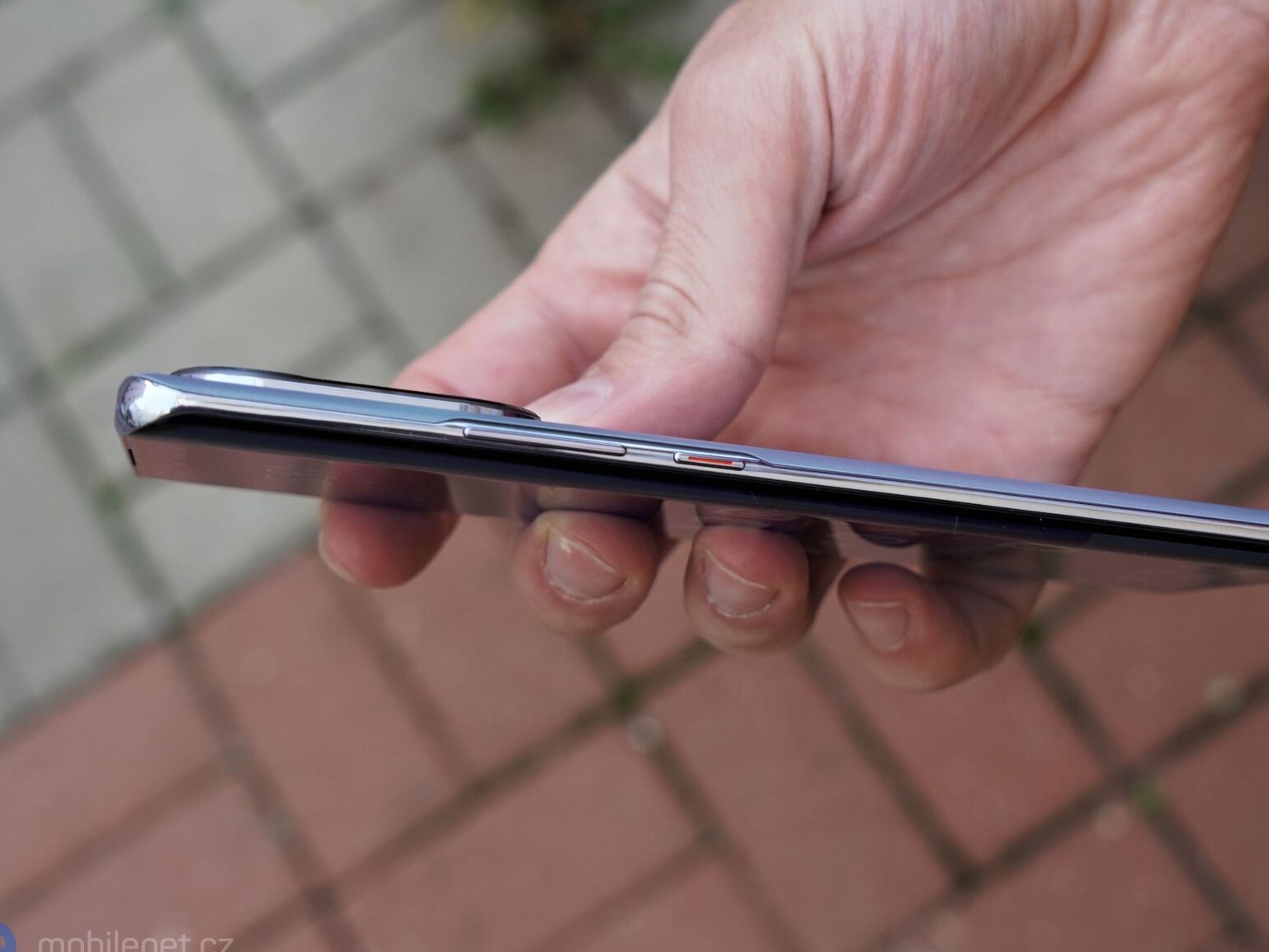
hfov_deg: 39.6
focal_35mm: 48
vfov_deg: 30.3
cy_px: 468
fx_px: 1760
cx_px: 732
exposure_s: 1/160
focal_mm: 40
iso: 400
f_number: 6.3
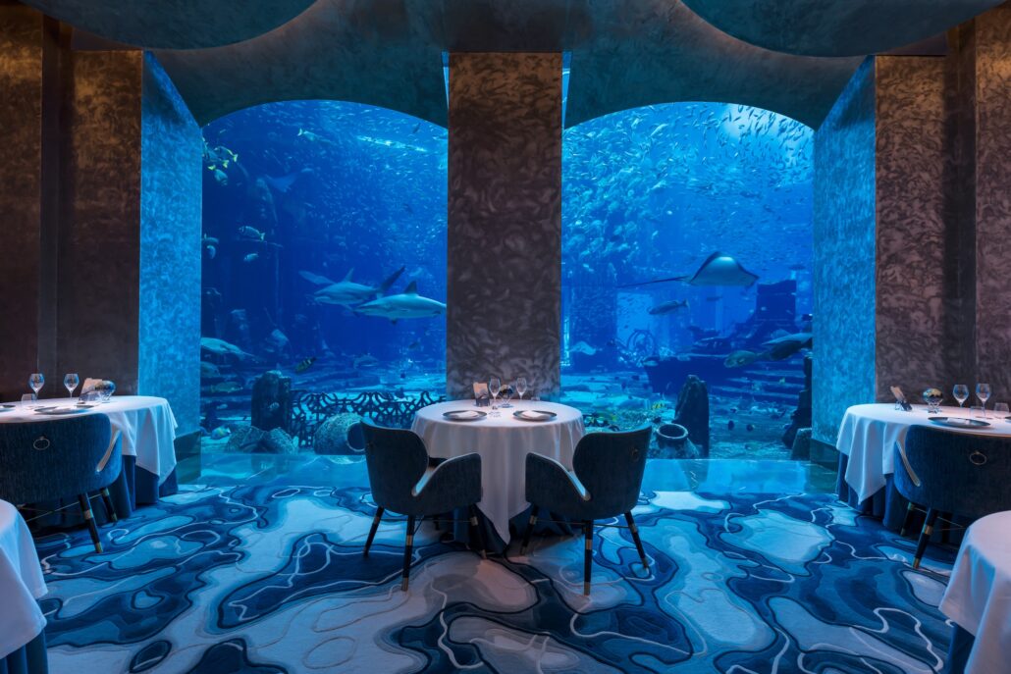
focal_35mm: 16
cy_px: 337
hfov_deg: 96.7
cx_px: 506
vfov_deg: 73.8
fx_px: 449
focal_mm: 16
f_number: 5.6
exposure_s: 1/25
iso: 125
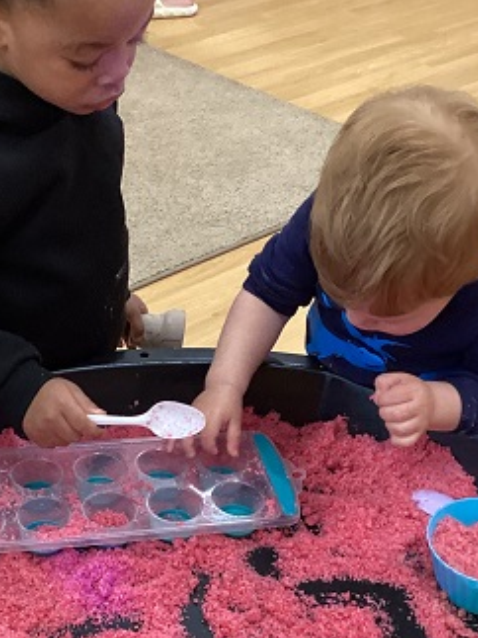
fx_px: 1179
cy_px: 433
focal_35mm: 64
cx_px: 172
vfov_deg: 30.0
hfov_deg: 22.8
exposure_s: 1/50
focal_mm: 3.3
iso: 250
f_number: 2.4
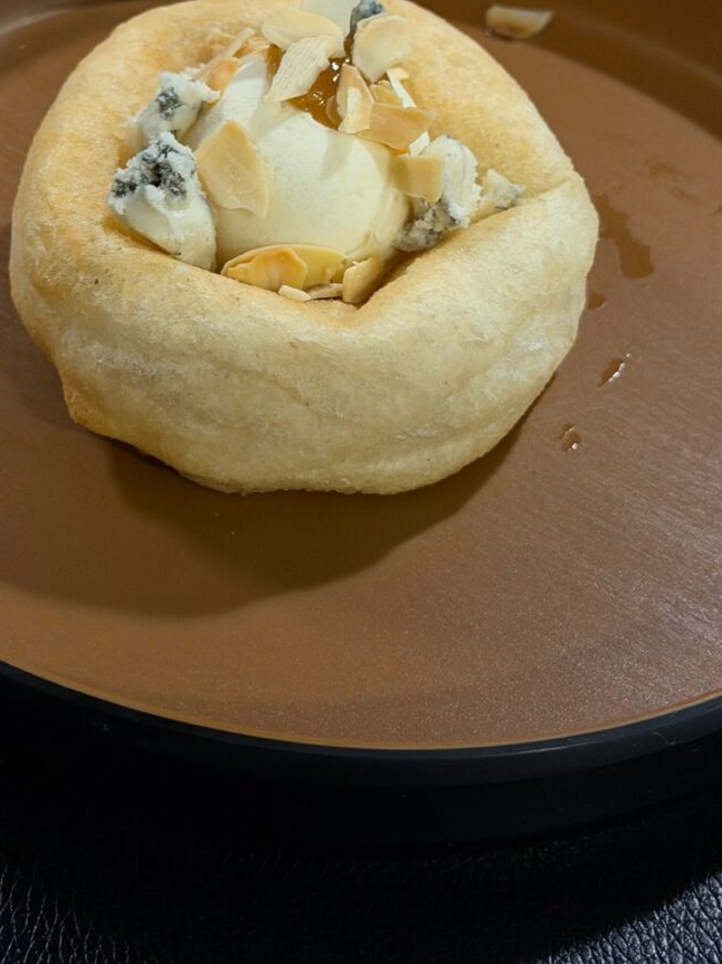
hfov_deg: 18.9
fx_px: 2170
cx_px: 270
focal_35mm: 78
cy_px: 214
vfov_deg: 24.7
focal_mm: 6.76
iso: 400
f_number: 1.78
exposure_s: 1/38
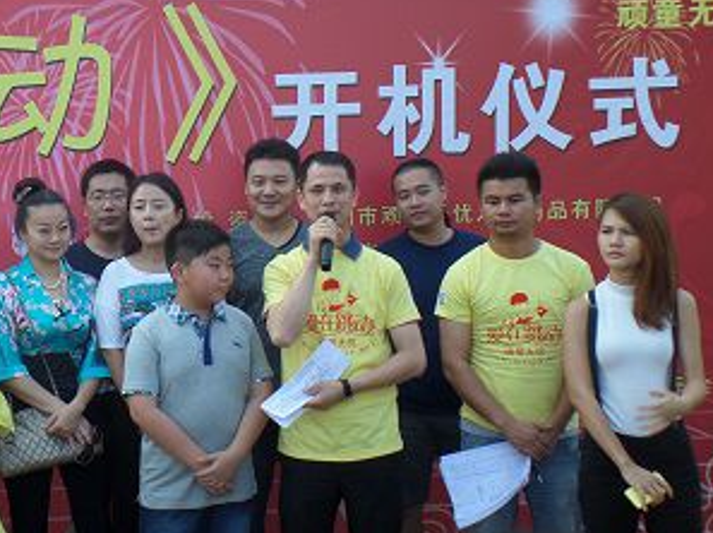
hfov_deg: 31.8
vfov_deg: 24.8
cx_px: 134
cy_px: 241
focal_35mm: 59
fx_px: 1214
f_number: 3.4
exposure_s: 1/180
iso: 100
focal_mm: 6.2
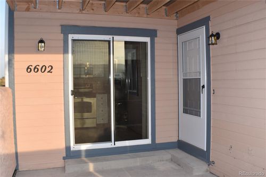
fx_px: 343
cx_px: 133
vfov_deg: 28.9
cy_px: 88
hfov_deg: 42.3
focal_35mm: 46
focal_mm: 31
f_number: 7.1
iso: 100
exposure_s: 1/200
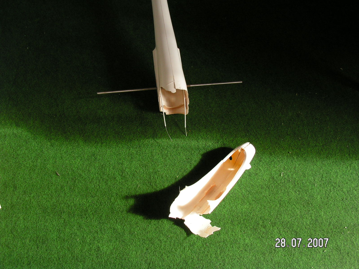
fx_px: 456
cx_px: 180
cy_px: 134
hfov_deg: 42.9
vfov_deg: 32.9
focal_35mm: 44
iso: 100
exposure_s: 1/40
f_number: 3.2
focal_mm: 7.4
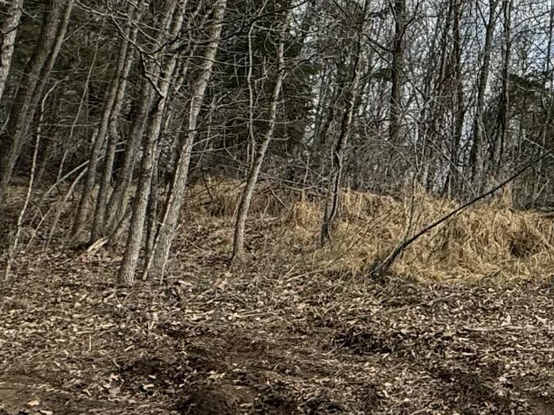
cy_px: 64
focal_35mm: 58
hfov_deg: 24.6
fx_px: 928
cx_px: 859
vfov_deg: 24.7
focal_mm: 2.22
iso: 50
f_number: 2.2
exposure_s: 1/4425
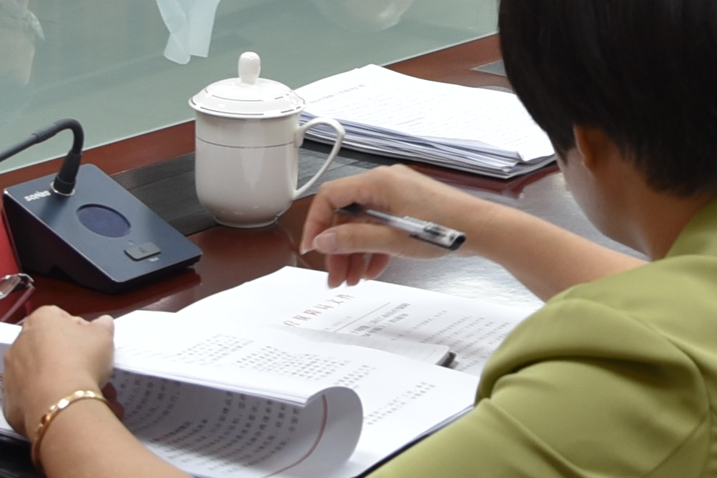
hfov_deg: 14.2
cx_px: 412
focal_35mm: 144
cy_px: -227
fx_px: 2868
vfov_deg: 9.3
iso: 400
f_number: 4.5
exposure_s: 1/80
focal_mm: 24
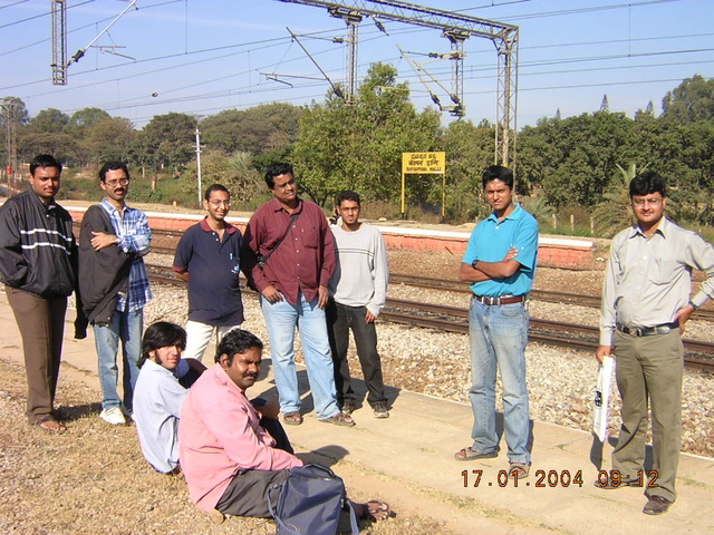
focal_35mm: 43
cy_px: 268
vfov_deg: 33.6
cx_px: 357
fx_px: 887
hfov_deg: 43.9
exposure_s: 1/236
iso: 100
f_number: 5.6
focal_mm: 5.6
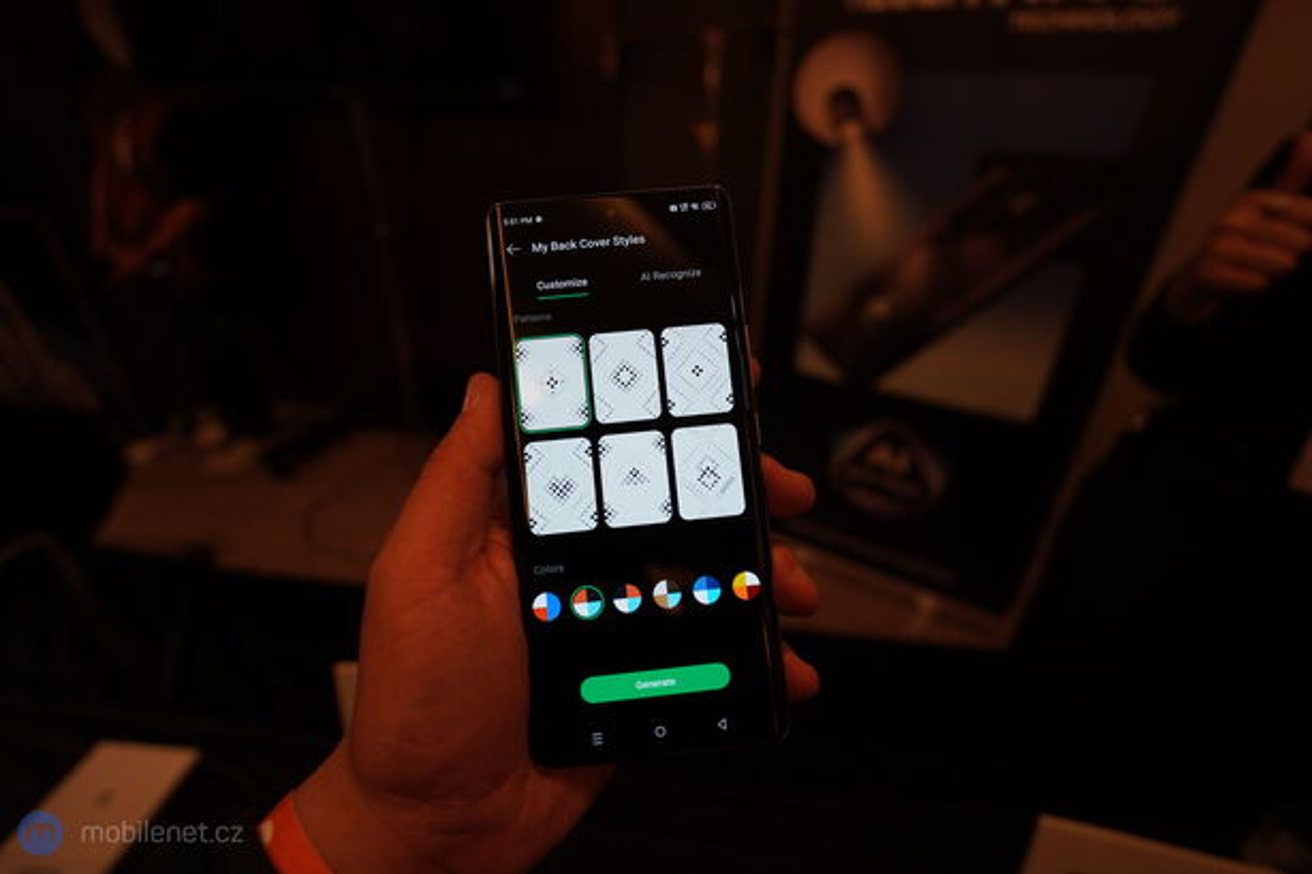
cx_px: 656
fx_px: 601
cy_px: 437
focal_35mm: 16
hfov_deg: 95.0
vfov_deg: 72.0
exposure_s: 1/125
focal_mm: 11
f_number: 1.8
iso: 250
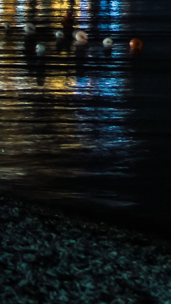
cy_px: -188
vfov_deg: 7.5
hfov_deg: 4.3
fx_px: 2262
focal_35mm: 281
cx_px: 357
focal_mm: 35
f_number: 1.8
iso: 100
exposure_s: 1
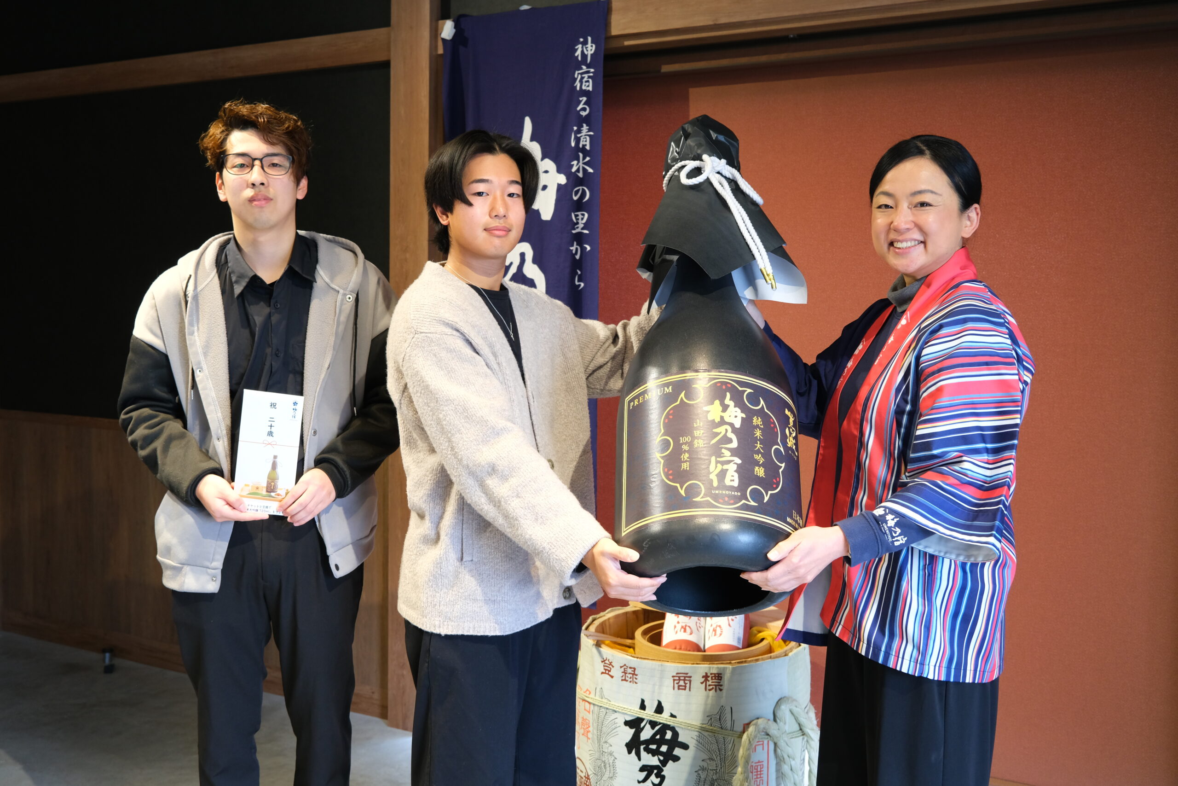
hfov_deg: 54.4
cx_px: 589
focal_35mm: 35
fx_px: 1145
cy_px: 393
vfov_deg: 37.9
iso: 640
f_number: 4
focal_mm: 23.5
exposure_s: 1/34
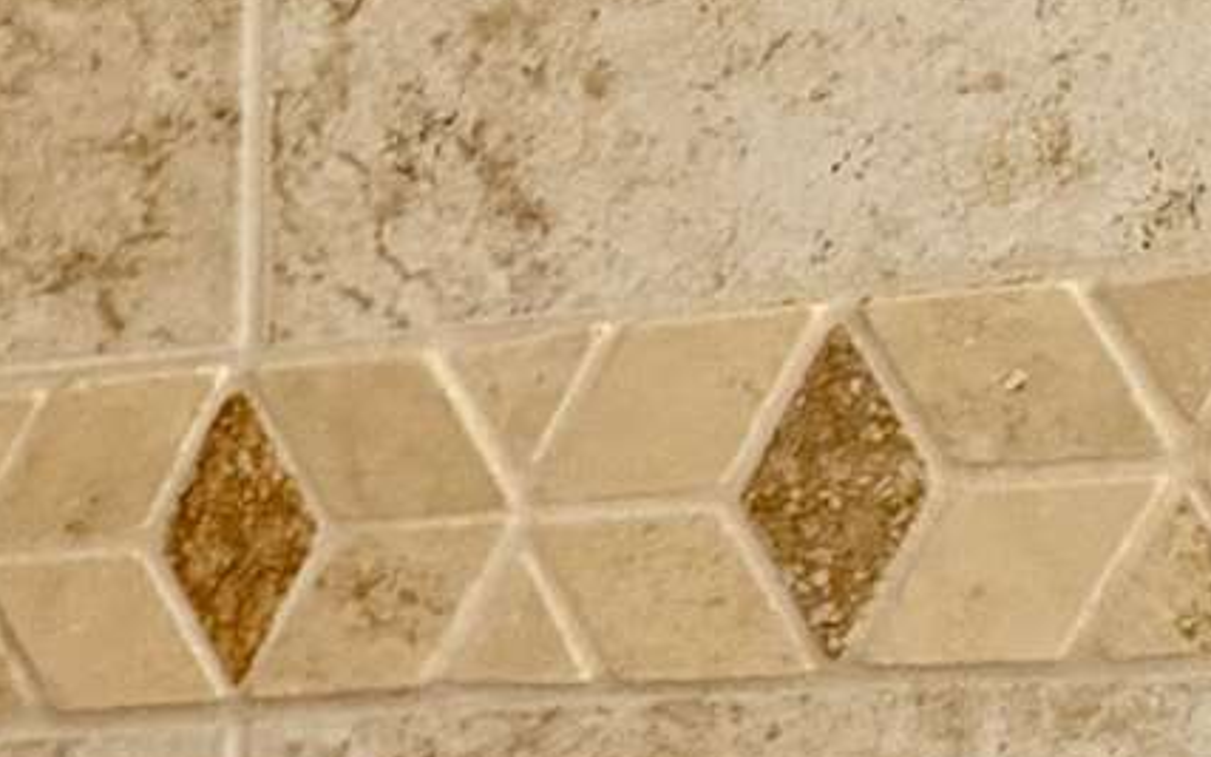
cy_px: 1432
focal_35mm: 183
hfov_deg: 9.0
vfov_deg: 7.0
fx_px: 6040
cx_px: -2530
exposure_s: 1/60
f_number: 1.78
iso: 160
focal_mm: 6.76
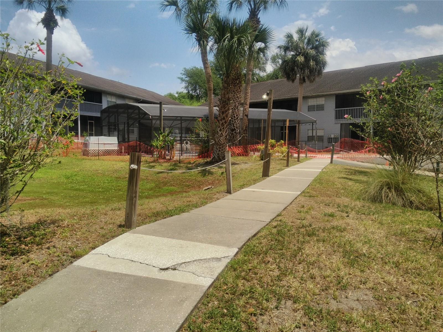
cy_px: 166
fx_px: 358
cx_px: 222
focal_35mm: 28
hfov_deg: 63.4
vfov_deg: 49.7
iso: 51
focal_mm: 3.69
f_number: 2.65
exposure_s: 1/2693
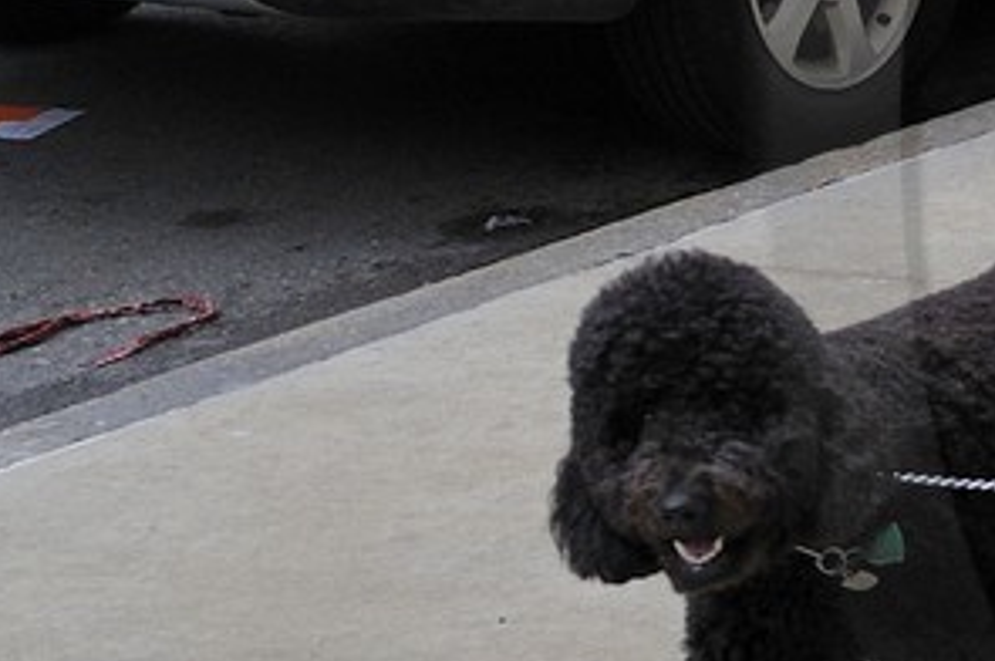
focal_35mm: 152
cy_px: 138
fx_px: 4196
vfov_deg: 9.0
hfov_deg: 11.8
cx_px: 2142
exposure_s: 1/320
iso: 400
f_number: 4.5
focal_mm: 28
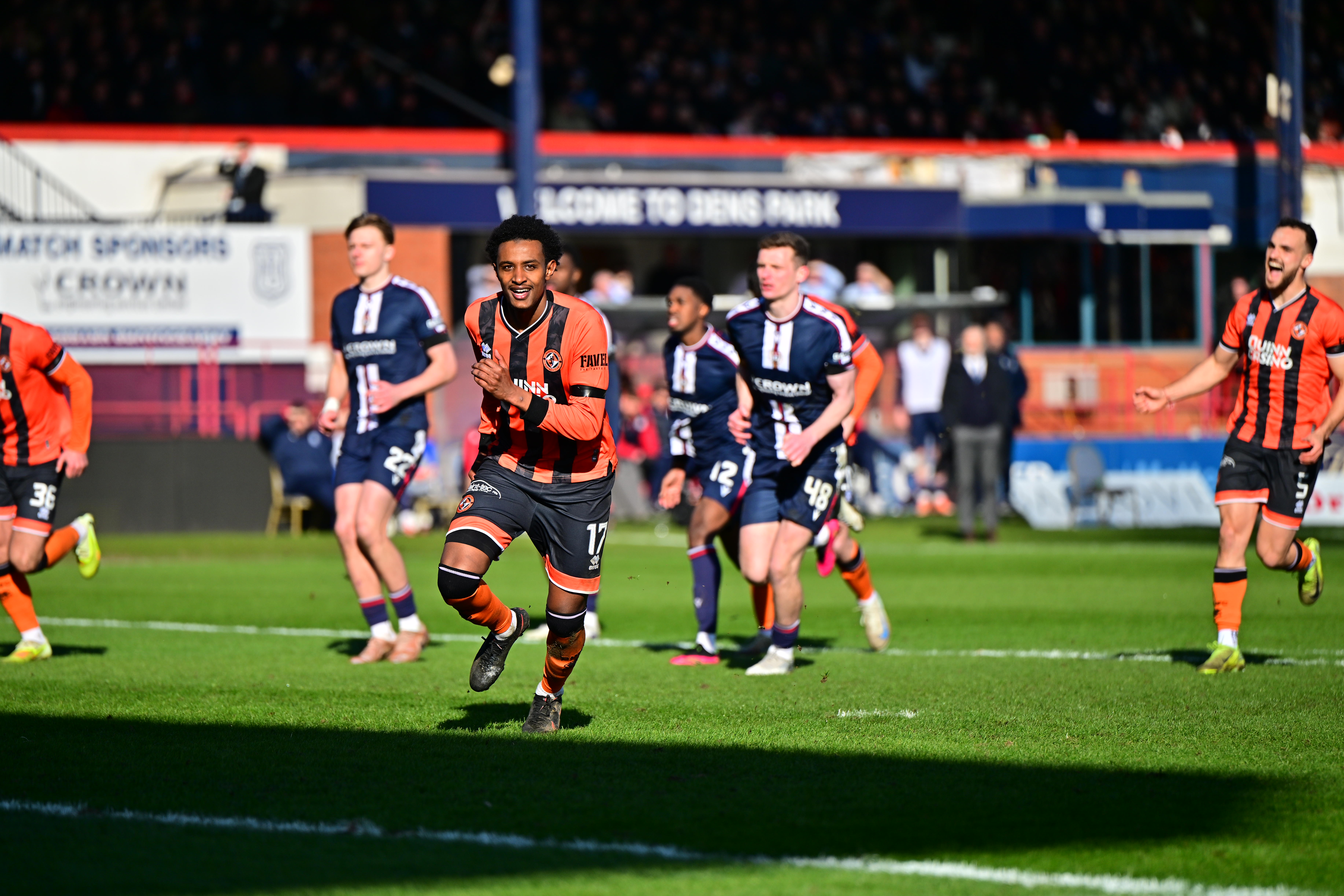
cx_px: 648
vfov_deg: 6.1
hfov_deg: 9.1
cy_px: 449
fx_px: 8399
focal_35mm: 225
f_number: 2.8
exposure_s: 1/3200
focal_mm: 200
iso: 100
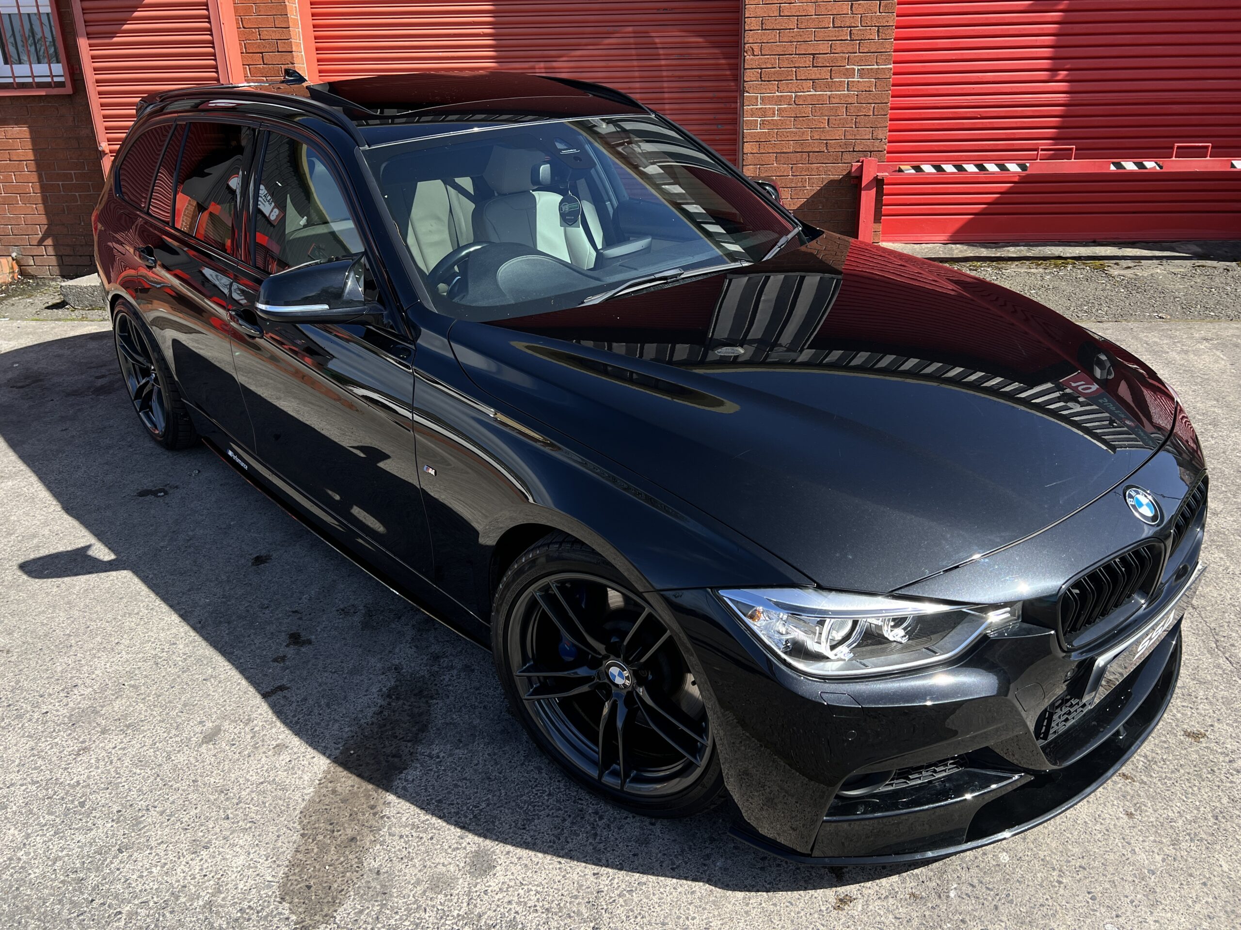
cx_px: 620
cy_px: 465
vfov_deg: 53.1
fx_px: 932
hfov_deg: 67.3
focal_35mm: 26
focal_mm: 5.7
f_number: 1.5
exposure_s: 1/2045
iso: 50
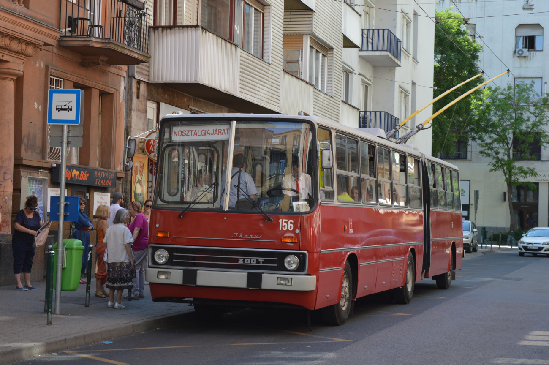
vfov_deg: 17.5
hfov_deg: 26.0
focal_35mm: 78
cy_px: 182
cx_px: 274
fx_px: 1188
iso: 200
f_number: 5.6
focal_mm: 52
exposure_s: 1/250
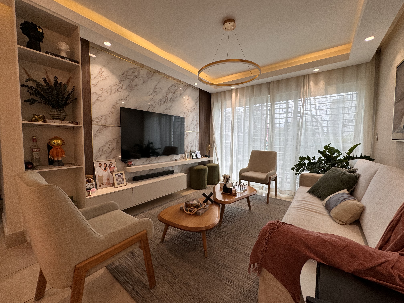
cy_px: 152
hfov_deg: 102.1
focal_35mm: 14
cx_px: 202
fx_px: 163
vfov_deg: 85.7
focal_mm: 2.22
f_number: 2.2
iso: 100
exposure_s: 1/120
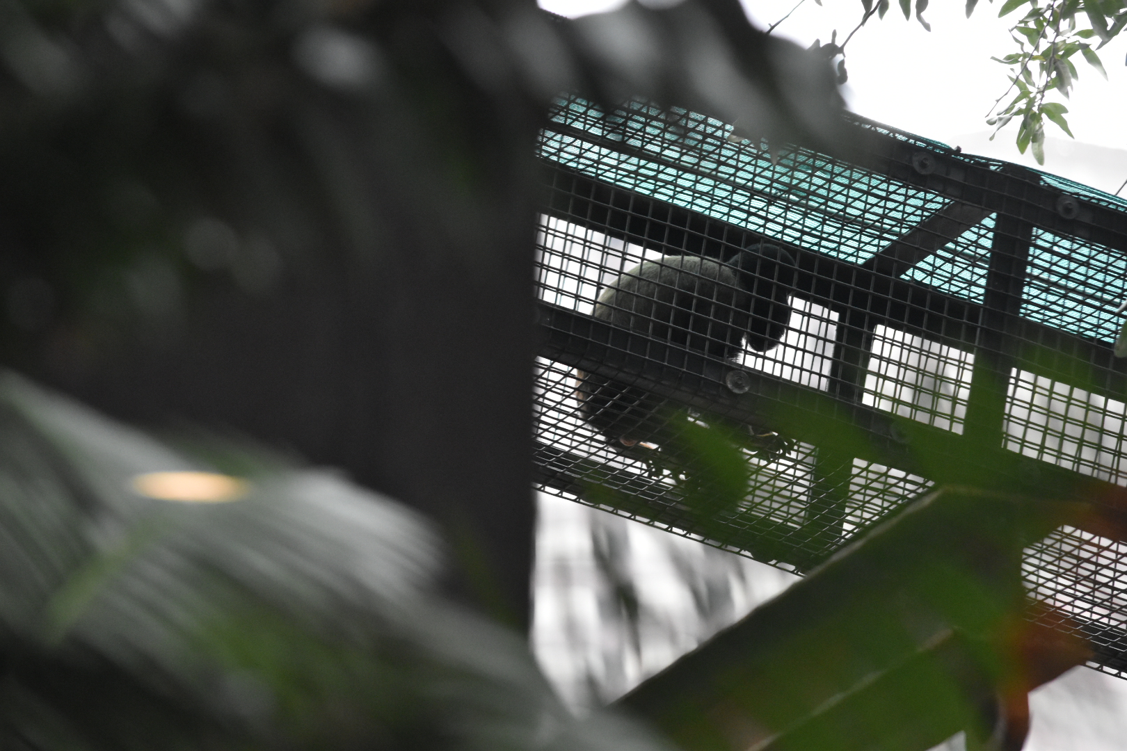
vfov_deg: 5.4
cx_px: 564
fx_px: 7982
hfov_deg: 8.1
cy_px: 376
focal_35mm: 255
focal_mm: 170
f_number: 6.3
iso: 3200
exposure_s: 1/320
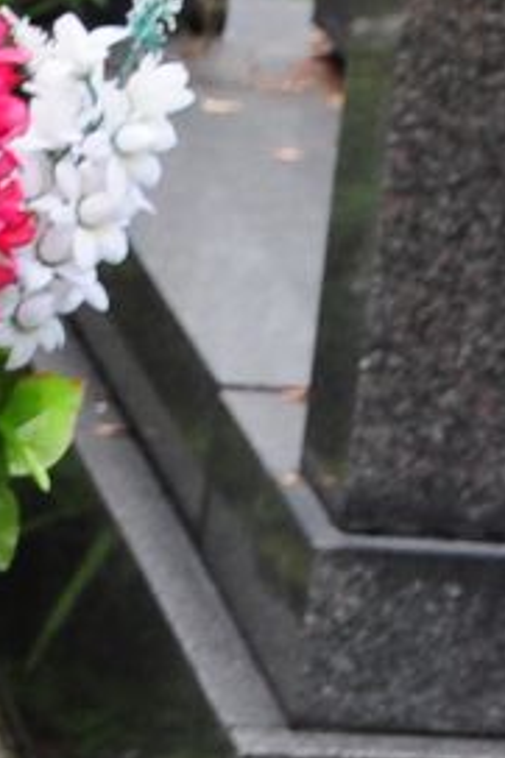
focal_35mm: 307
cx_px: -790
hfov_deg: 4.4
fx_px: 6468
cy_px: 1842
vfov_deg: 6.4
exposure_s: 1/160
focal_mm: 26
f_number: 7.1
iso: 320
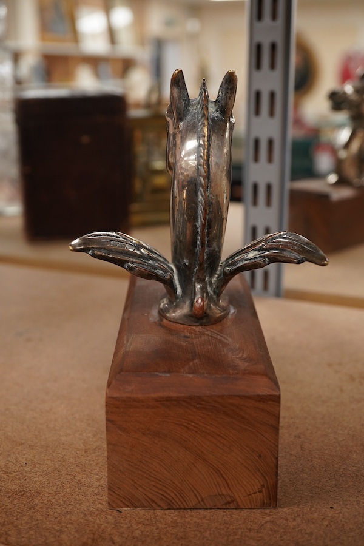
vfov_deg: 43.6
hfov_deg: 29.9
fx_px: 682
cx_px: 182
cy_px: 273
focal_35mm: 45
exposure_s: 1/125
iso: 1250
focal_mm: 30
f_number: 8
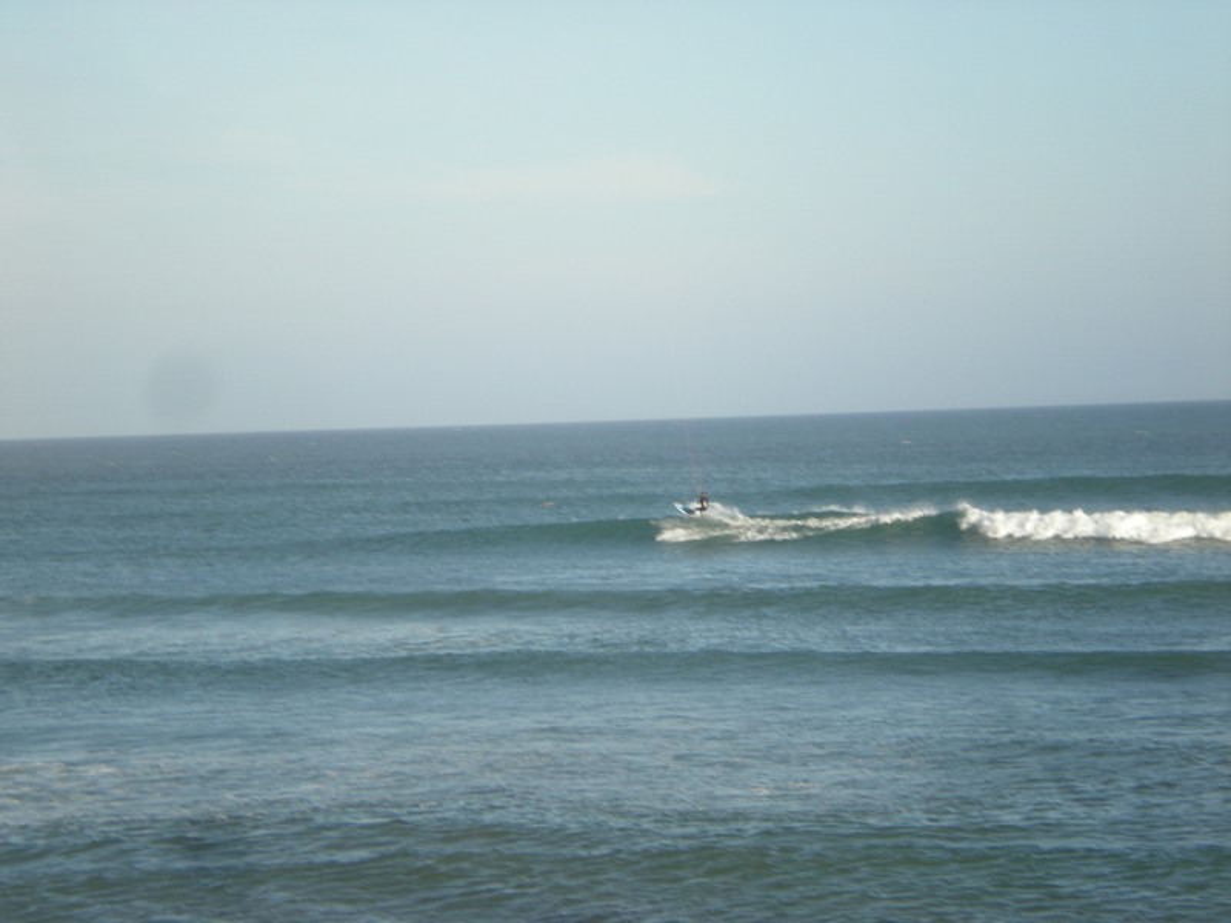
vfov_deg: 13.0
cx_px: 616
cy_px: 462
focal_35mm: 114
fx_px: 4054
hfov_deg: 17.3
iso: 50
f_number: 5.9
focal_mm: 18.9
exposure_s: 1/132
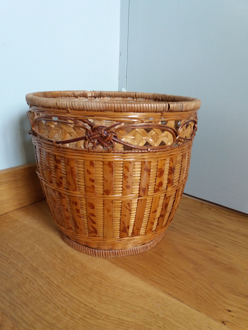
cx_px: 124
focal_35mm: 28
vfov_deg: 63.4
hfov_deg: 49.7
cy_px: 165
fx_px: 267
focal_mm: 3.7
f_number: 1.9
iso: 160
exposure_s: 1/30
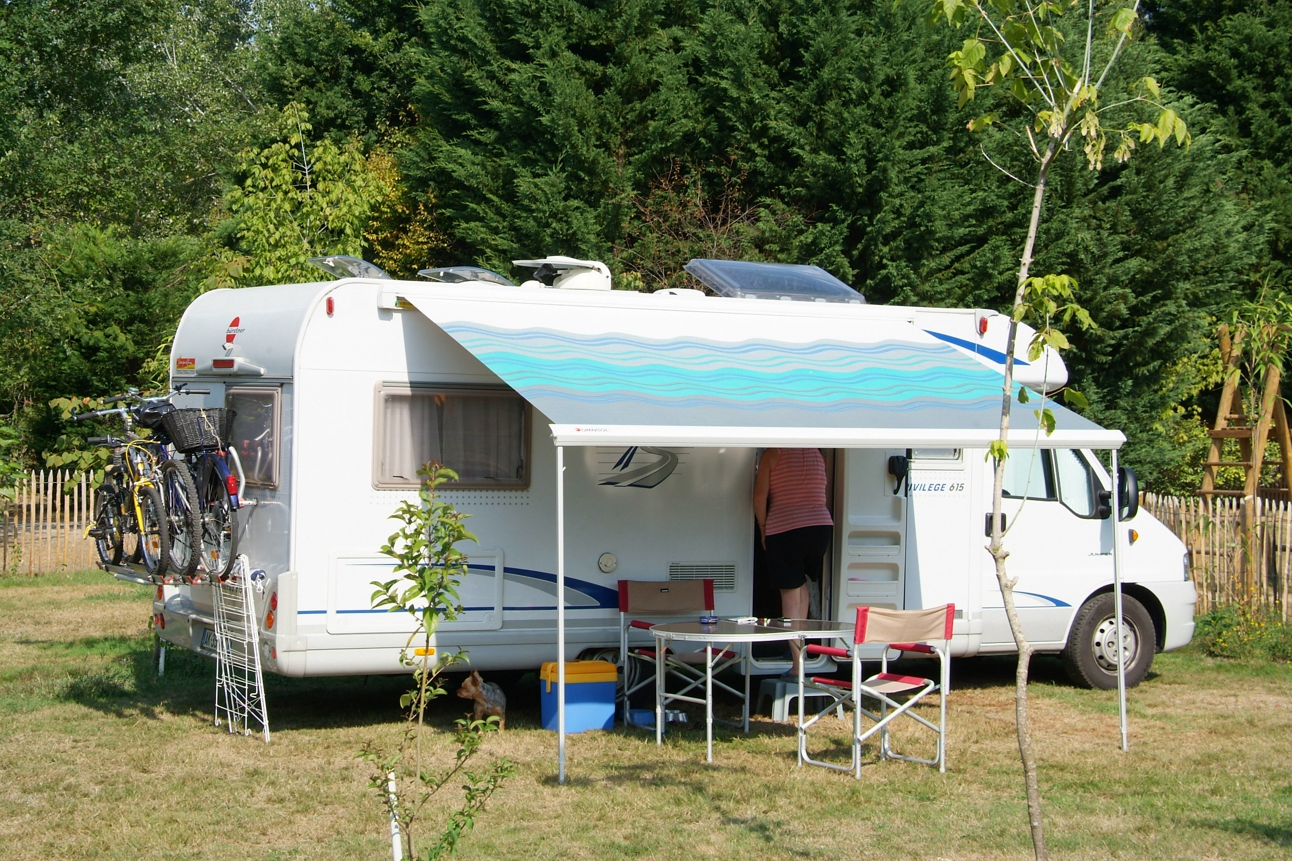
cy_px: 430
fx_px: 2476
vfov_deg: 19.7
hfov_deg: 29.2
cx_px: 646
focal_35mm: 69
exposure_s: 1/350
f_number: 9.5
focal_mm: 46
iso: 400
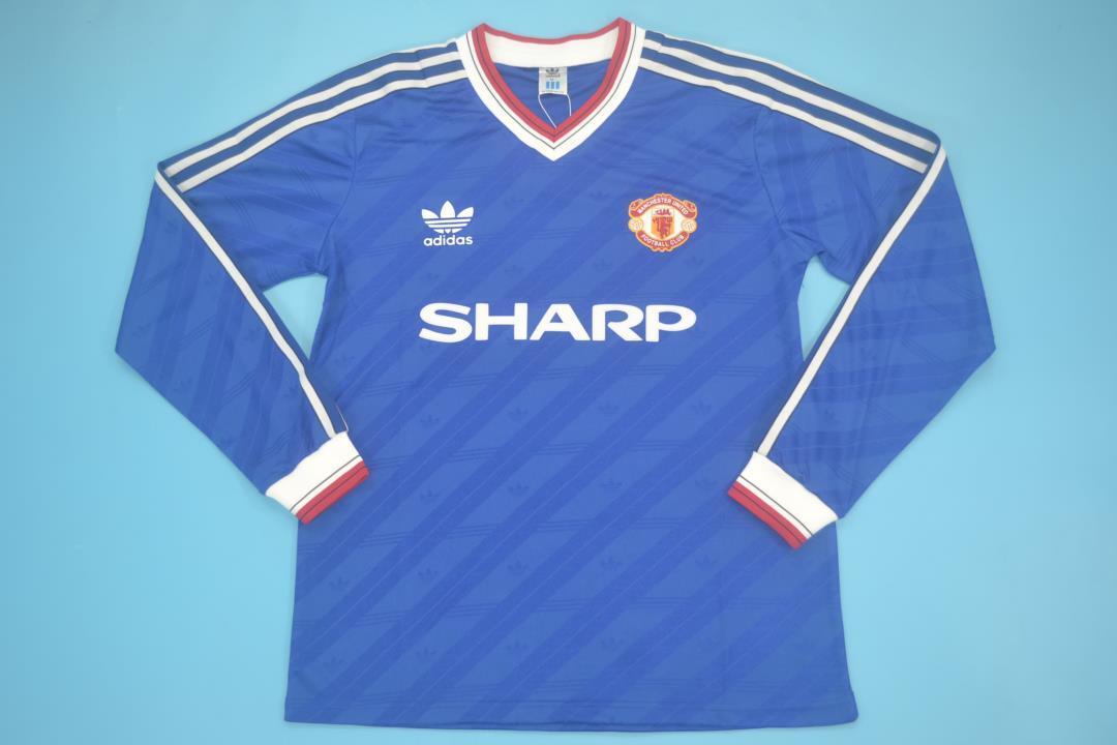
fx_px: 1117
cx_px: 558
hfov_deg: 53.1
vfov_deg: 36.9
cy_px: 372
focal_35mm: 36
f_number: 4
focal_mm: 24
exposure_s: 1/60
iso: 200
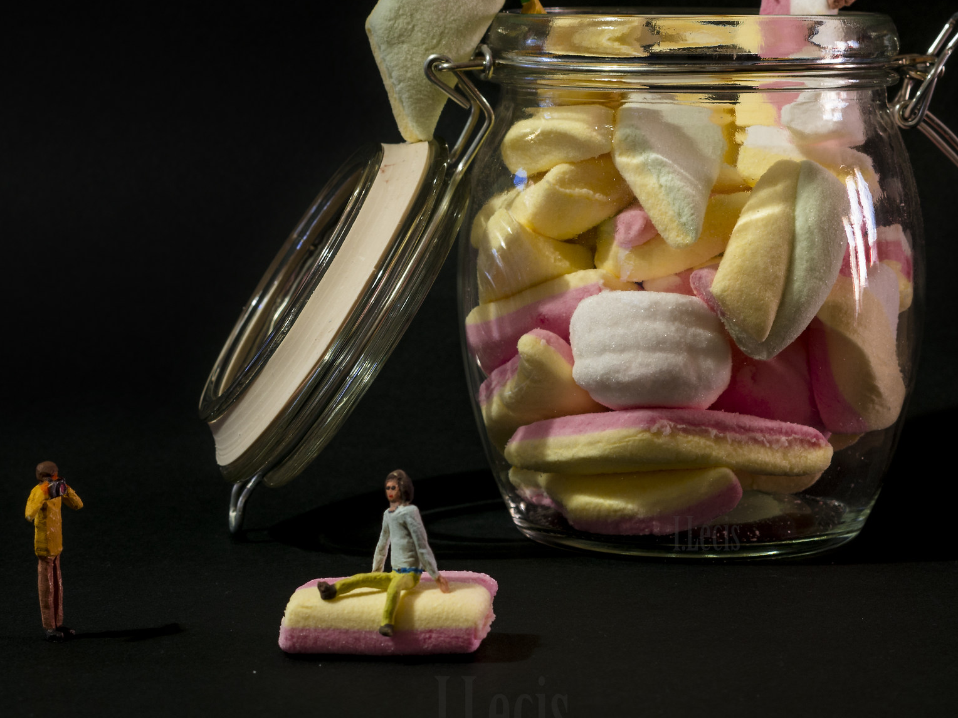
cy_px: 263
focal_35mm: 113
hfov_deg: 17.4
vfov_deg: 13.1
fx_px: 3127
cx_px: 506
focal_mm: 50
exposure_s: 1
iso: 200
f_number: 10
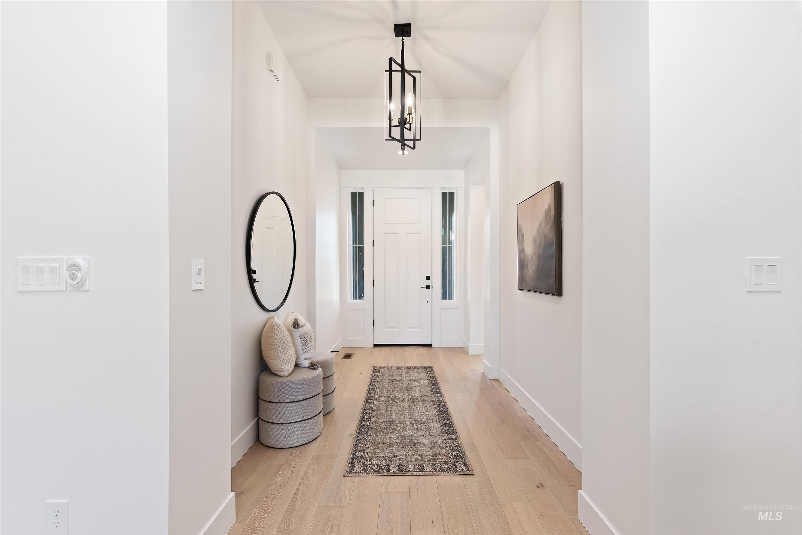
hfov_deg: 100.4
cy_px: 268
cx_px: 401
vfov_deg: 77.4
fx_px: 334
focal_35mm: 15
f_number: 6.3
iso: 320
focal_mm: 15
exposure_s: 1/20
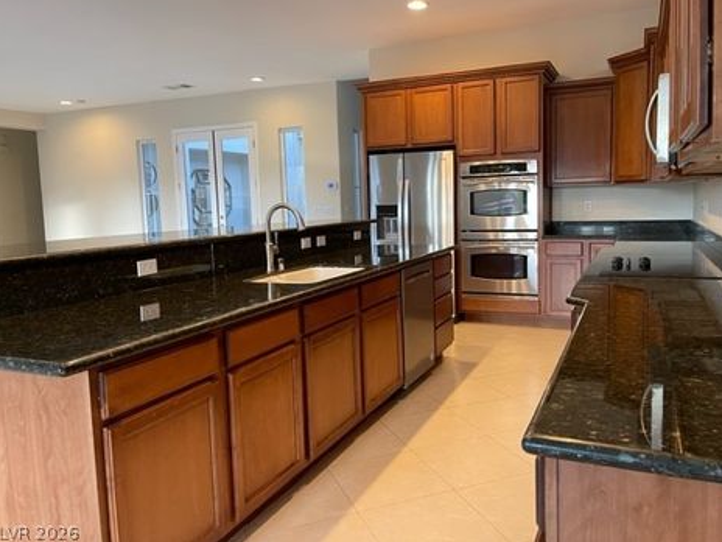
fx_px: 584
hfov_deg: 63.4
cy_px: 253
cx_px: 383
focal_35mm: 28
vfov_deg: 49.7
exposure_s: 1/60
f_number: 1.6
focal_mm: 5.1
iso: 125
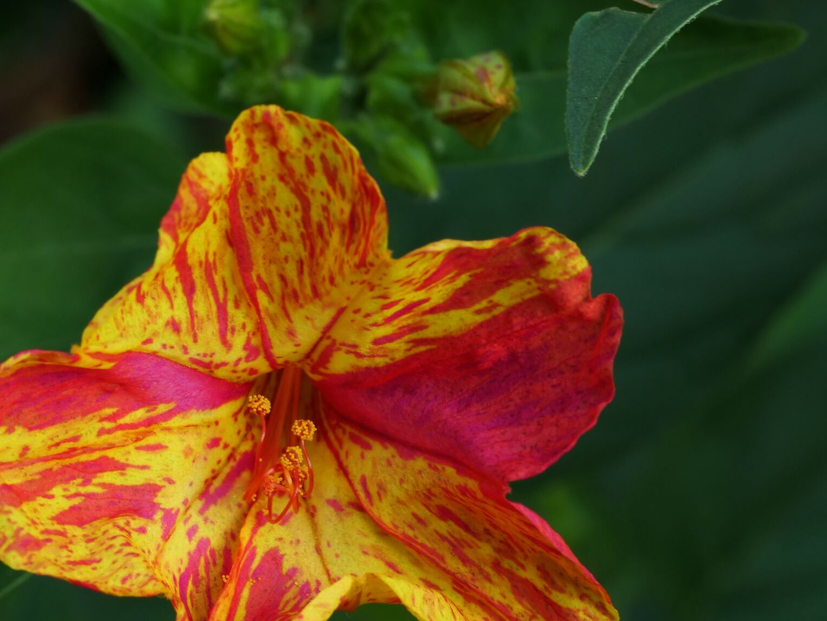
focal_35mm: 189
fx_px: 4515
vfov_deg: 7.9
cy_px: 363
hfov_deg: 10.5
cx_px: 290
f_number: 9
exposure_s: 1/30
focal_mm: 60
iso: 400
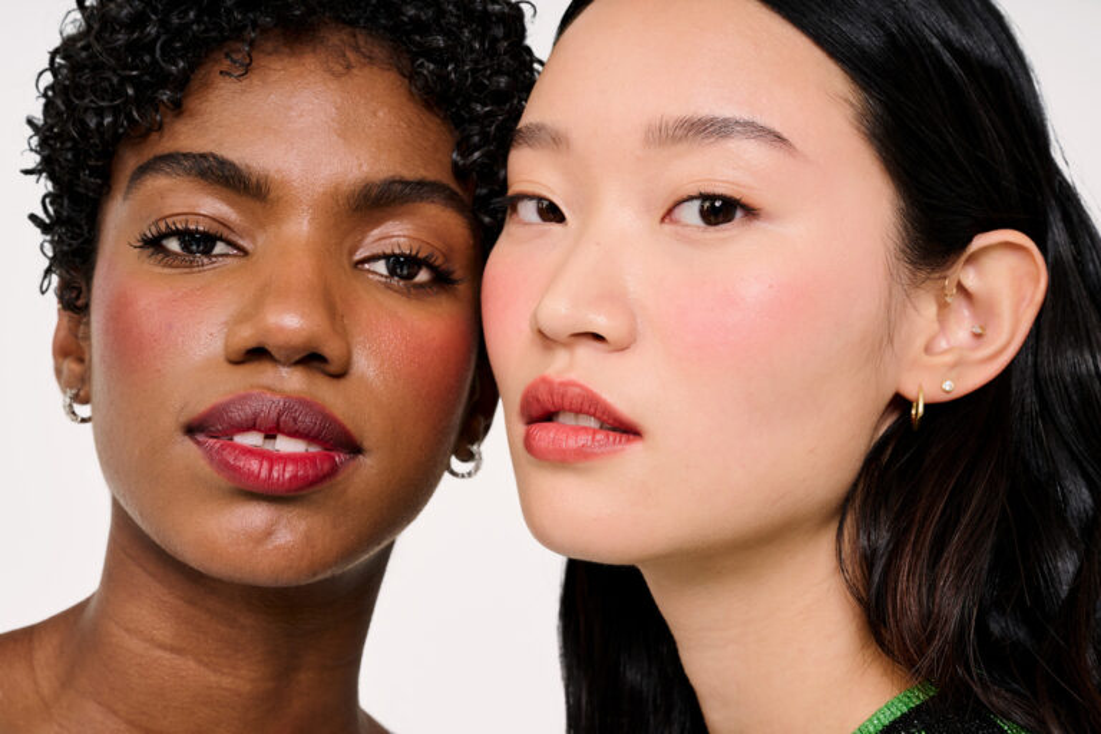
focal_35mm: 70
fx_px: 2141
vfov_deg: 19.5
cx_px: 550
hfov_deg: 28.8
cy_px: 367
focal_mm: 70
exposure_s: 1/200
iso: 400
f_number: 11
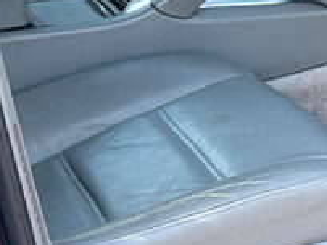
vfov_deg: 7.7
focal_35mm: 189
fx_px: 1784
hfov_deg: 10.4
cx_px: 308
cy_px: -140
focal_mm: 6.86
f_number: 1.78
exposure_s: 1/444
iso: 64
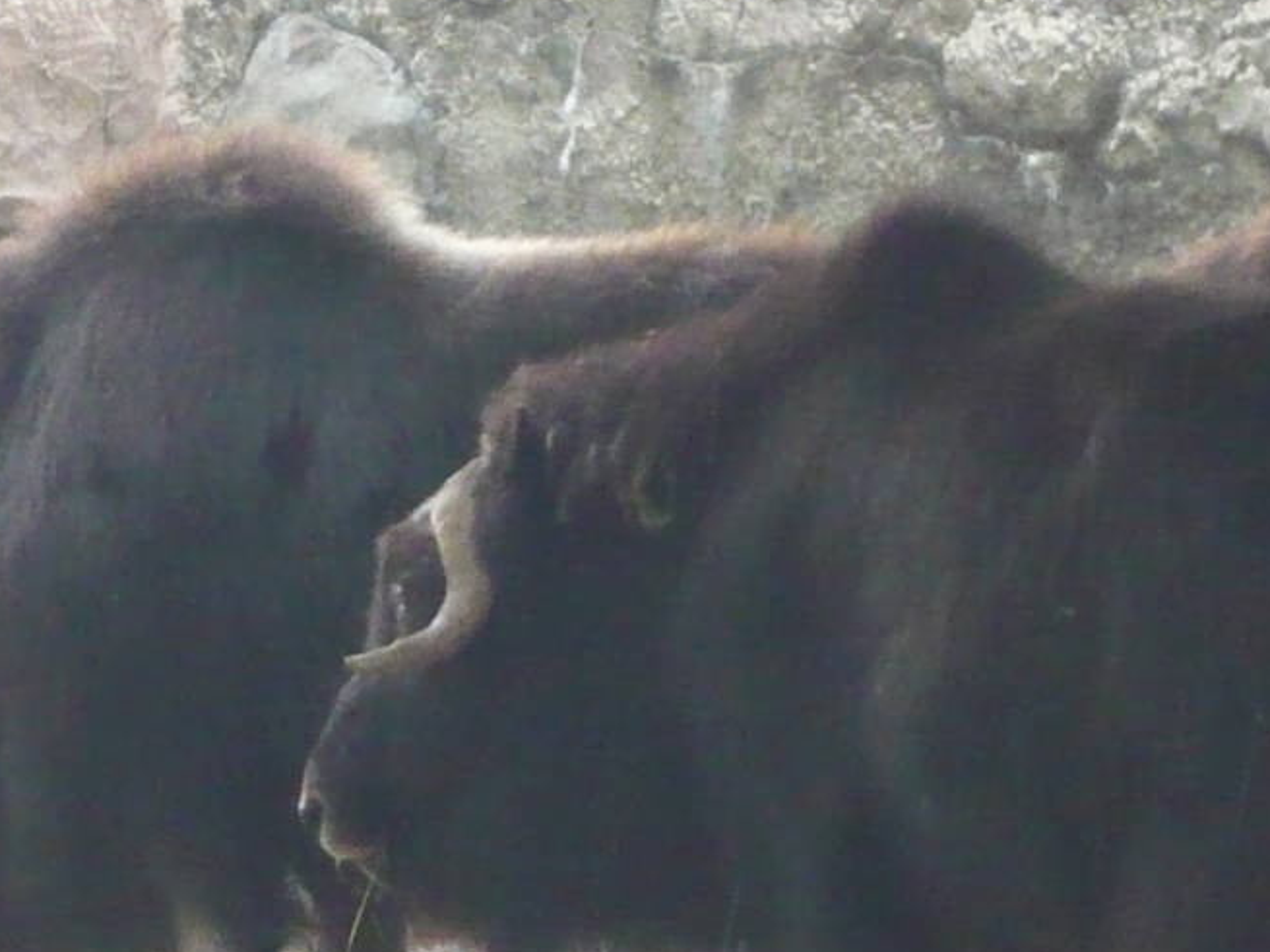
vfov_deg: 3.8
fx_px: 14342
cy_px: 684
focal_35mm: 391
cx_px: 723
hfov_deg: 5.1
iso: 500
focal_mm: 16.5
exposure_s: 1/60
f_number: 5.1
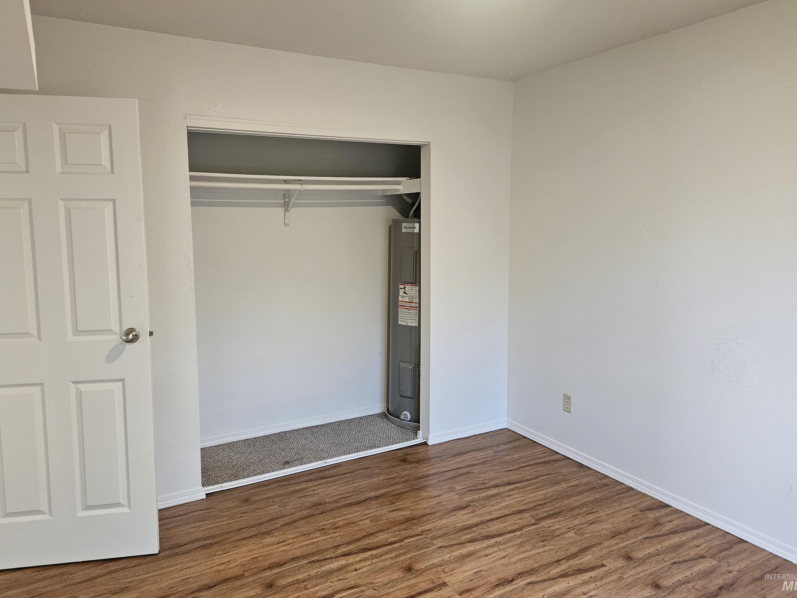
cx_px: 397
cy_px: 281
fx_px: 576
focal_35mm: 25
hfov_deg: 69.4
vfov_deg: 54.9
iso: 640
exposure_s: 1/120
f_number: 1.8
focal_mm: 5.4
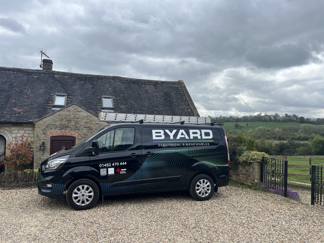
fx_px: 243
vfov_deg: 53.1
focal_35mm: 26
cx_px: 162
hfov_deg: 67.3
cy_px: 122
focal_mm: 5.7
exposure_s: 1/3077
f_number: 1.5
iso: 50
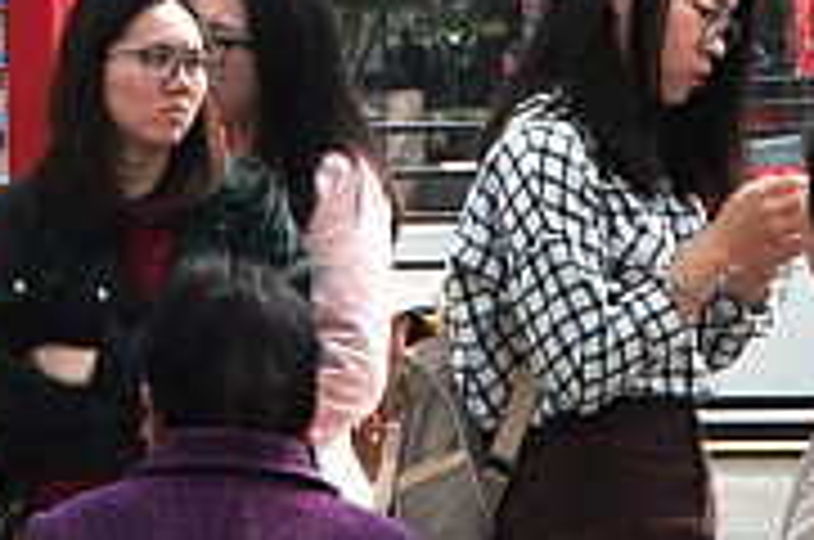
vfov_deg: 3.9
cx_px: -387
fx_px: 7862
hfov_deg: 5.9
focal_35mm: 348
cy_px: -101
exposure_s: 1/800
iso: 800
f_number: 13
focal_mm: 35
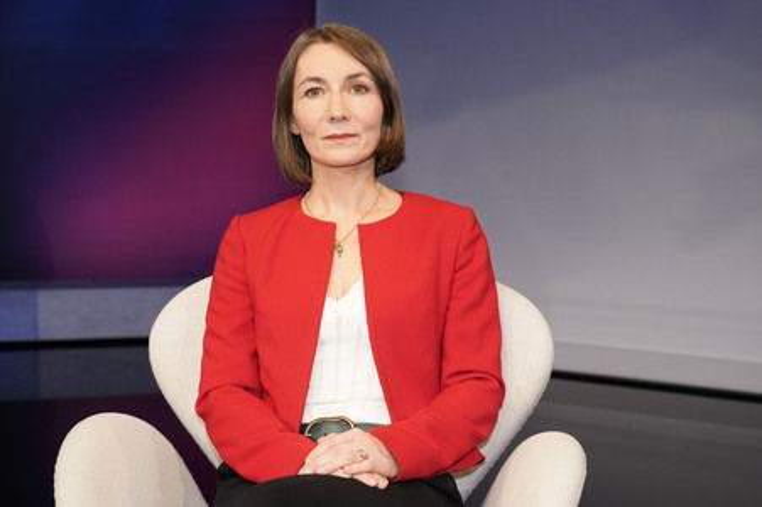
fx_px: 1163
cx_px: 381
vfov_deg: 24.6
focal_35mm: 55
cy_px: 254
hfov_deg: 36.3
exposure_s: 1/125
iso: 2000
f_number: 5.6
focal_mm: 55
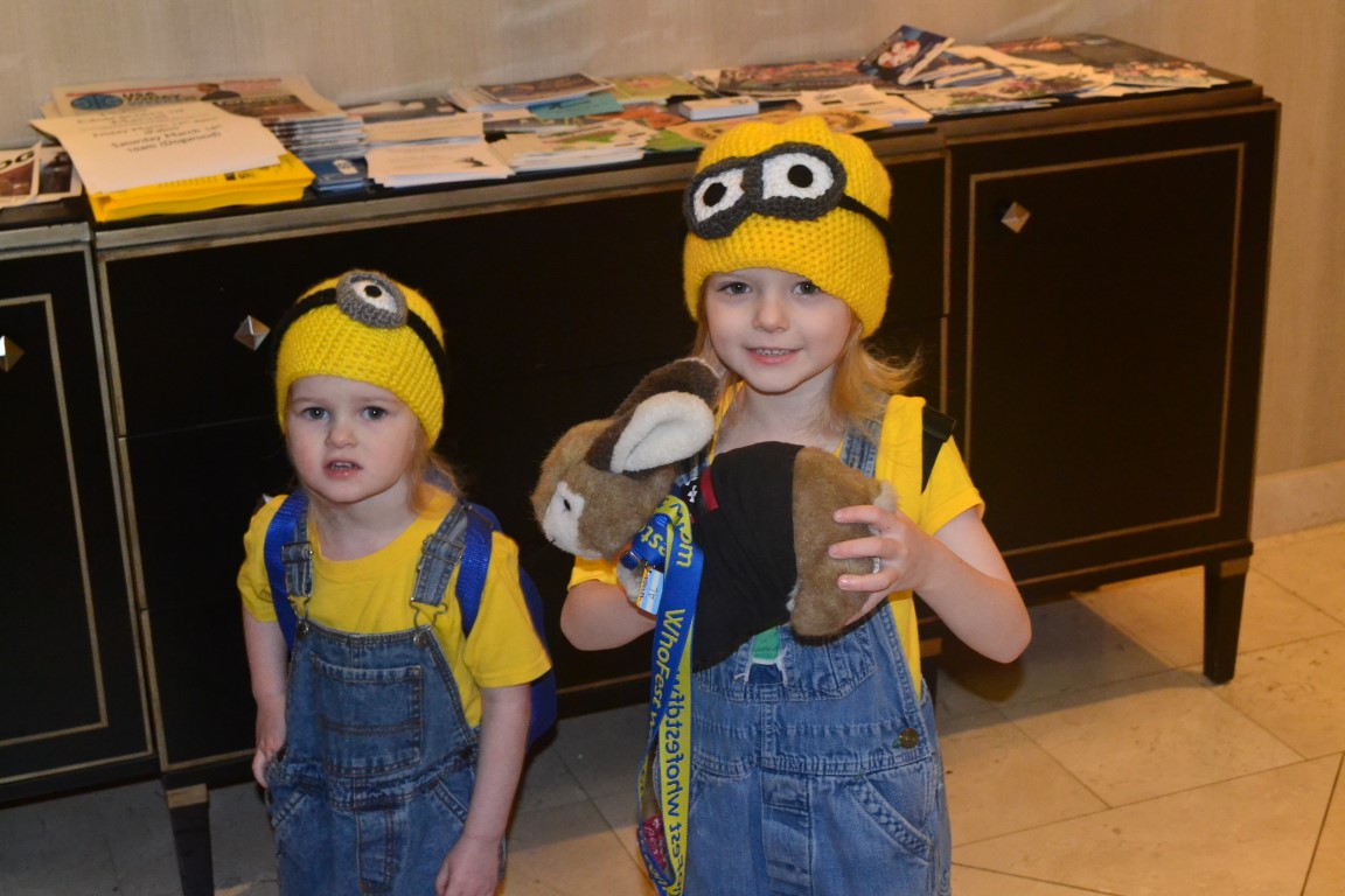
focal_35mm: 57
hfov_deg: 35.1
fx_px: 2129
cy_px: 448
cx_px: 672
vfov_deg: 23.8
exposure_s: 1/60
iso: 3200
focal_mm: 38
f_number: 7.1
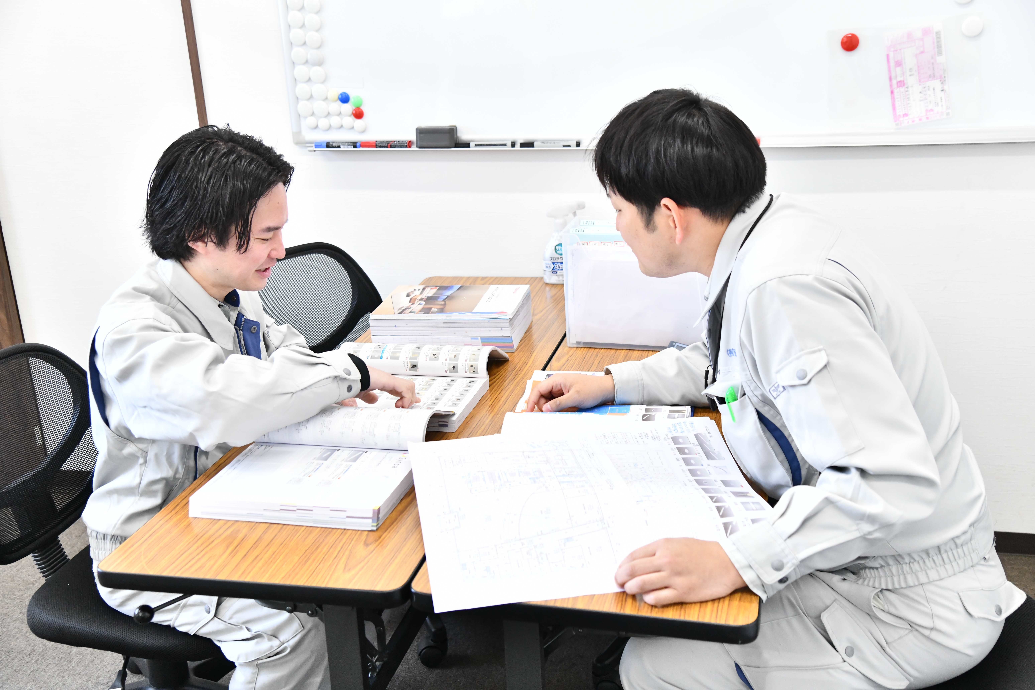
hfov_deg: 48.5
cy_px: 345
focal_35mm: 40
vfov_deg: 33.4
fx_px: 1150
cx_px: 518
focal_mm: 40
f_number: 4.5
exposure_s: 1/500
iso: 3200
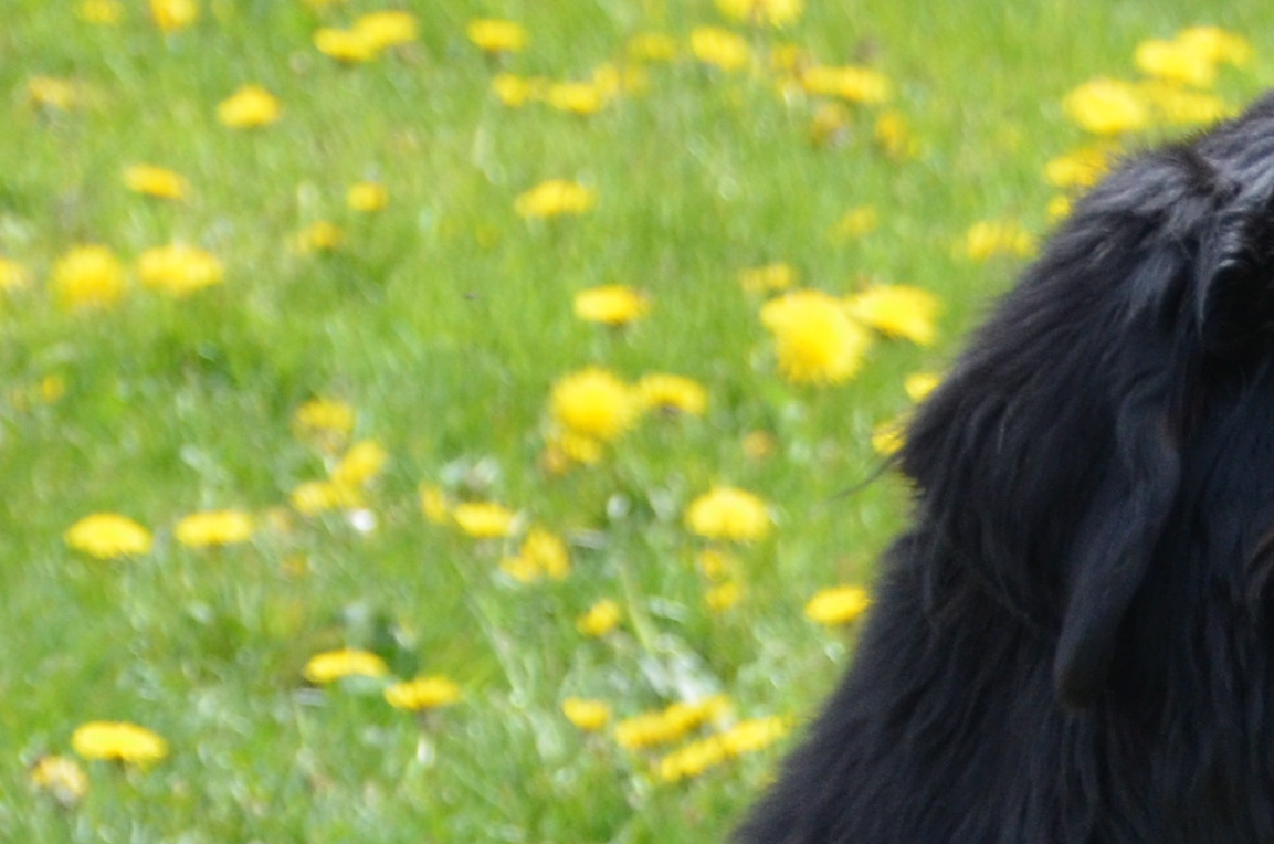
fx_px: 24901
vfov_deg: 1.9
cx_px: 1730
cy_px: 1351
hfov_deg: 2.9
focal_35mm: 705
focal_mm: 110
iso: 800
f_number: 5.3
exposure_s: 1/1000
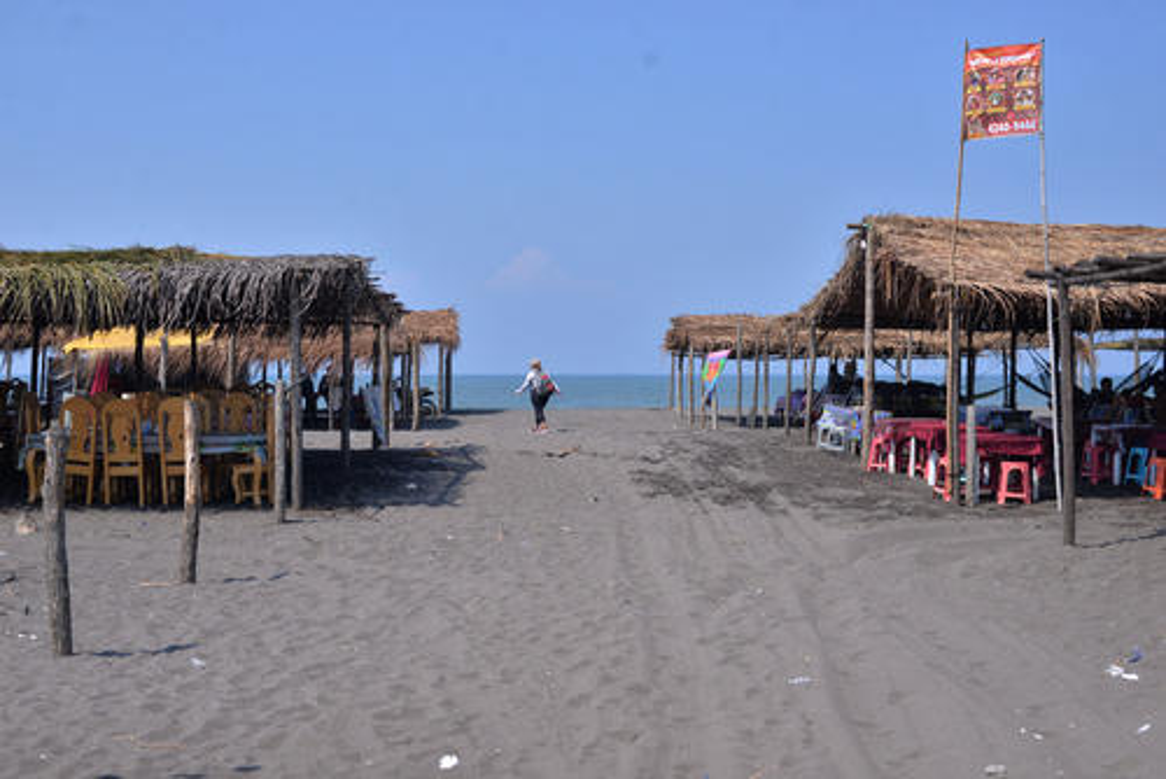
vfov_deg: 27.0
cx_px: 583
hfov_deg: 39.6
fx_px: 1620
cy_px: 390
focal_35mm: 50
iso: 200
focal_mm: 50
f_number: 5
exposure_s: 1/2000
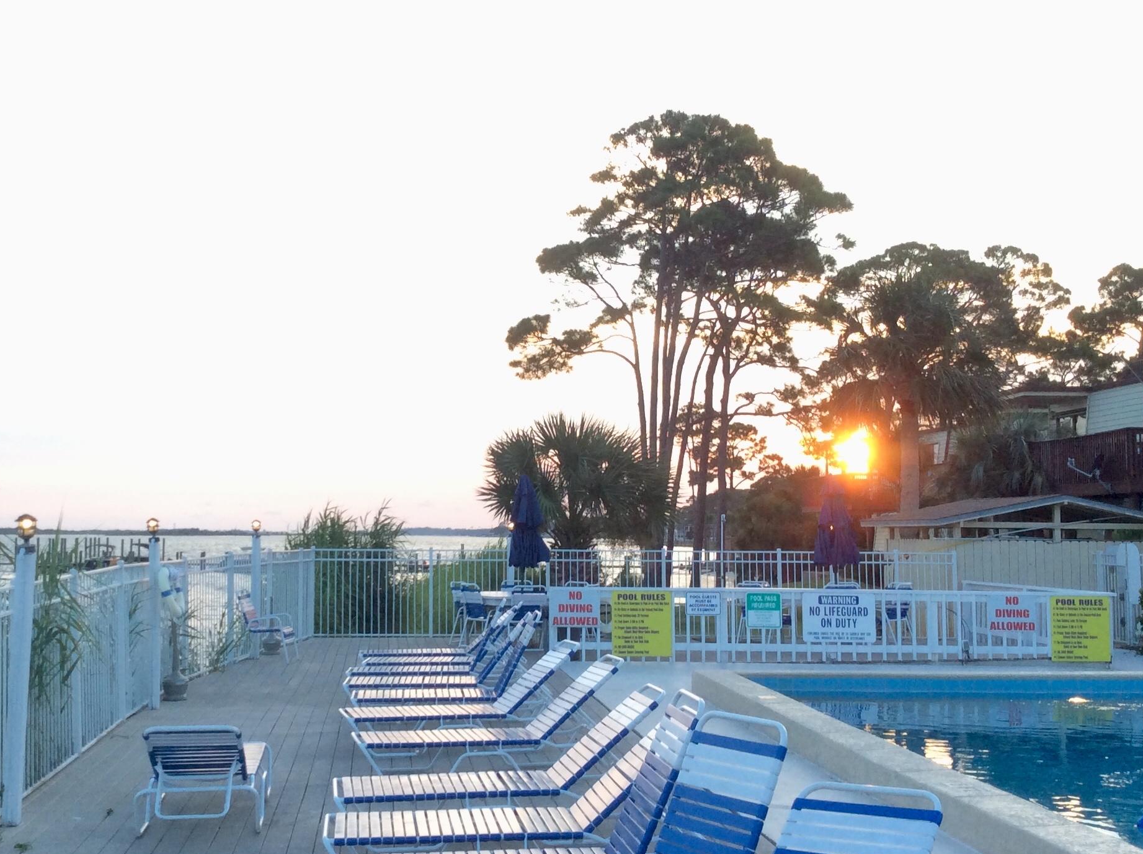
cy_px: 420
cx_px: 437
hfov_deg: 41.9
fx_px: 1484
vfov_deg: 32.1
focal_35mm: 45
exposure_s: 1/120
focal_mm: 3.3
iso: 40
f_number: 2.4
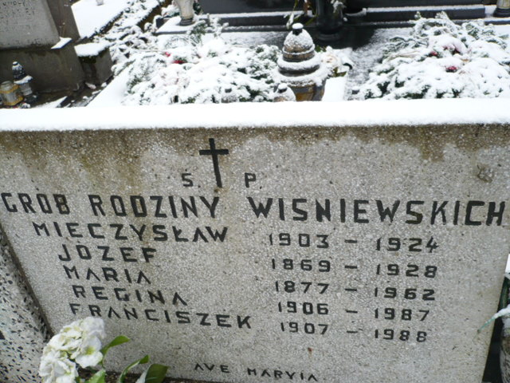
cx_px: 255
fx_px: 516
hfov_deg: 52.6
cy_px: 192
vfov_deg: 40.7
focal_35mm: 35
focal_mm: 5.8
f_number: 2.8
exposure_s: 1/80
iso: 100
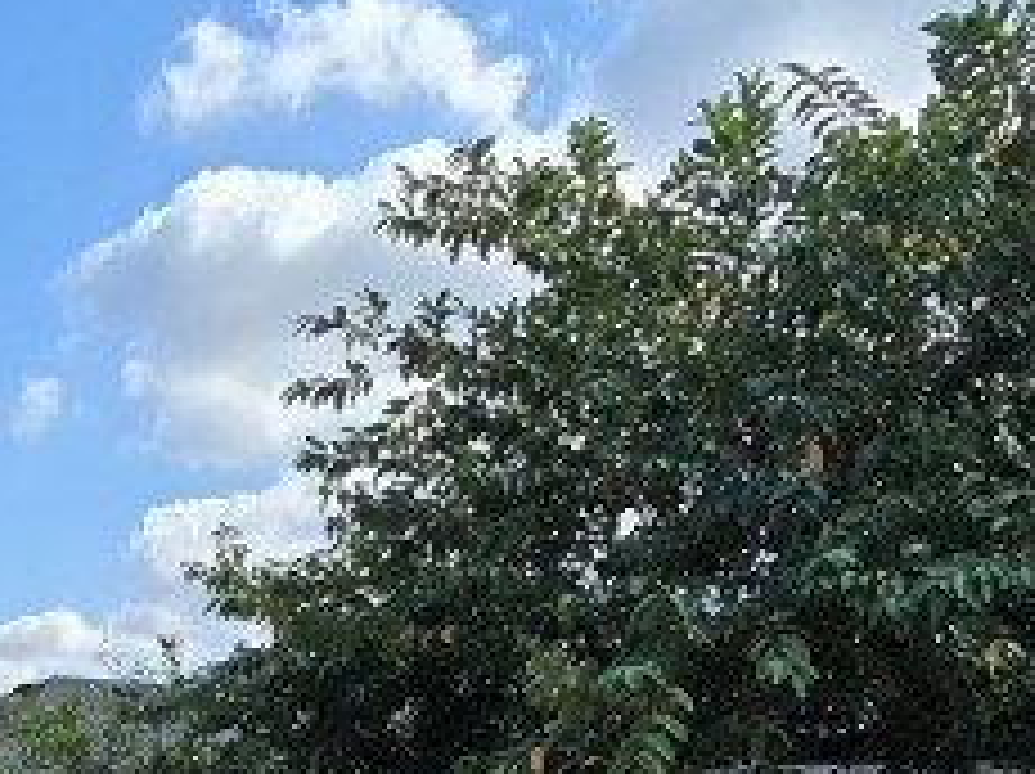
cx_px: 243
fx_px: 1732
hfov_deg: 32.6
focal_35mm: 58
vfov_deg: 21.7
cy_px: 1102
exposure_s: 1/2579
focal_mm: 2.2
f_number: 2.2
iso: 50
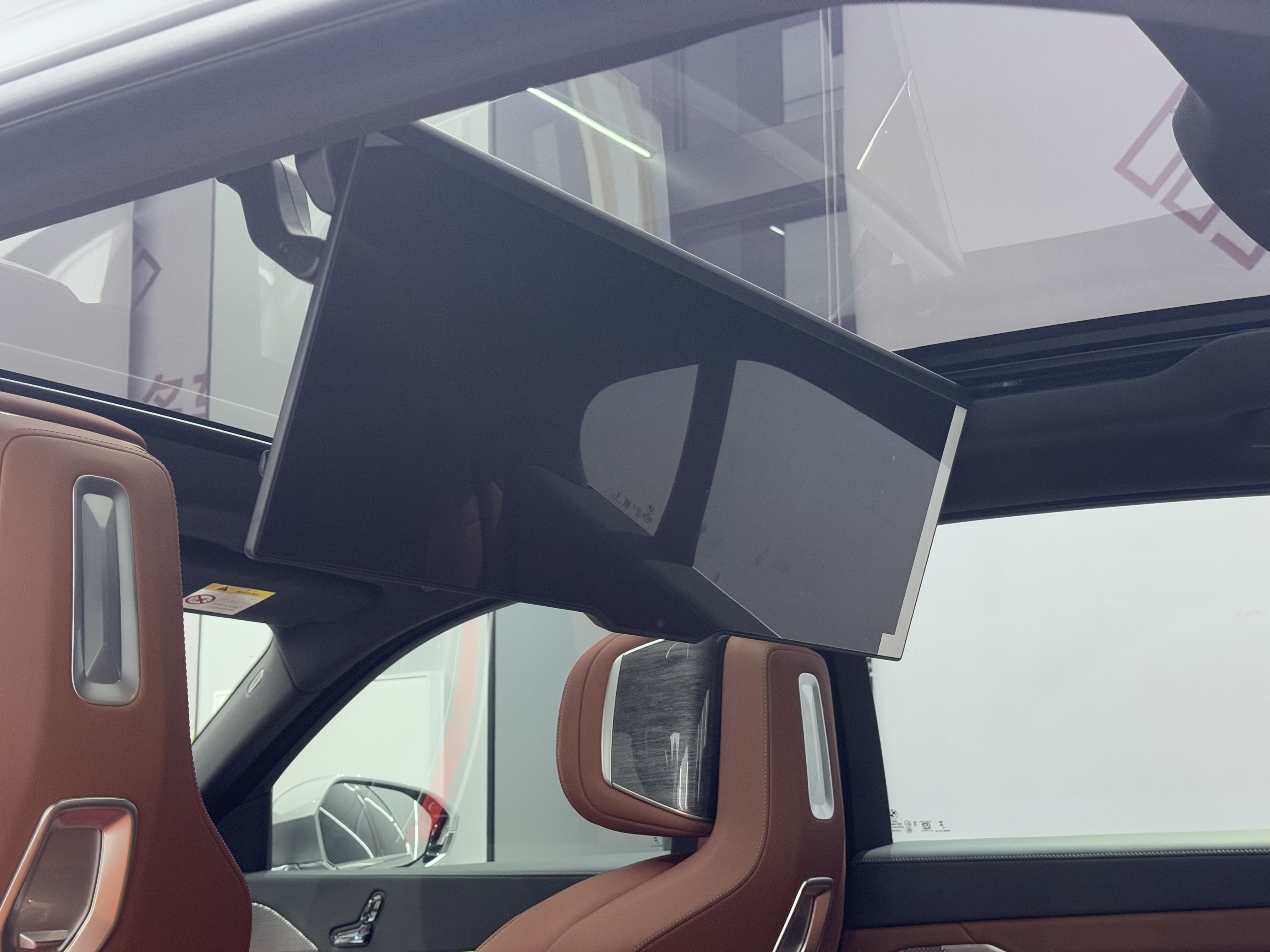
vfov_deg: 30.3
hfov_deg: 39.7
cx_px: 635
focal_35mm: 48
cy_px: 476
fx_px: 1761
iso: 200
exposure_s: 1/50
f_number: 1.78
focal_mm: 6.76
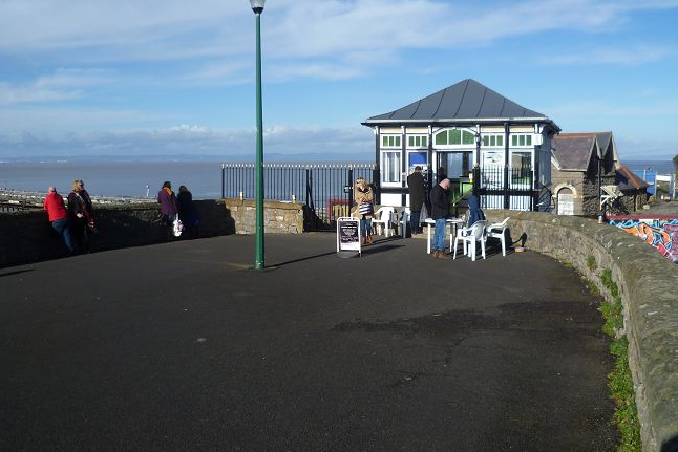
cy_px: 195
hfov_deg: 55.8
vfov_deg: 38.8
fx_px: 640
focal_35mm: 34
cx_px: 337
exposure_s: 1/160
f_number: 9
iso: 80
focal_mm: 5.7
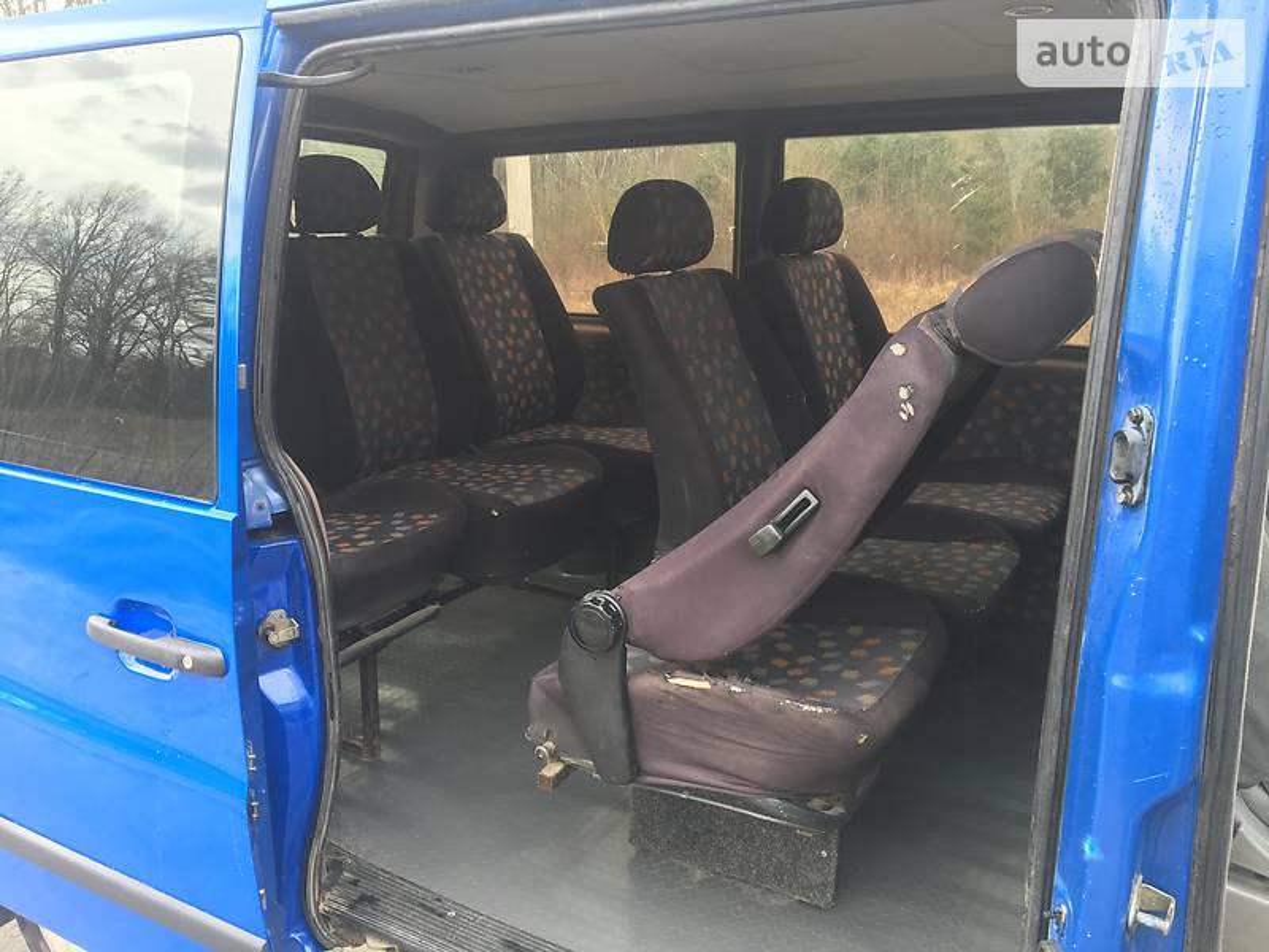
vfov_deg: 48.2
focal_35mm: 29
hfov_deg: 61.7
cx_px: 634
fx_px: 1063
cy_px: 476
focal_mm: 4.2
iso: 32
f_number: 2.2
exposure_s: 1/100
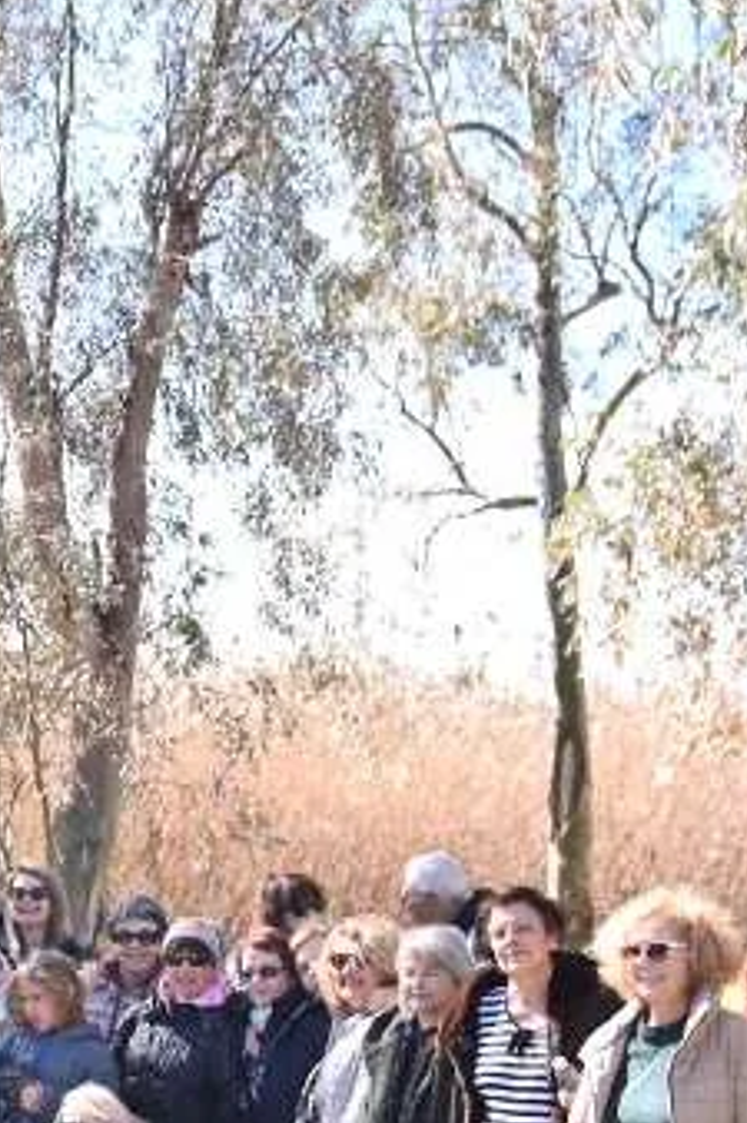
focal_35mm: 88
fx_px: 2742
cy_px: 776
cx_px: -279
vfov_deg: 23.0
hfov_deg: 14.7
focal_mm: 29
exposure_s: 1/250
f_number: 2.8
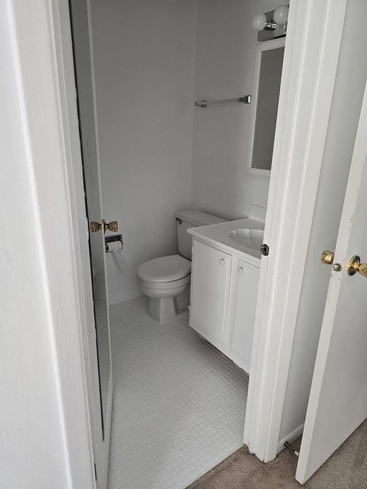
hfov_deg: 58.9
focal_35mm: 23
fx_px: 325
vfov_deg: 73.9
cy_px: 244
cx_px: 184
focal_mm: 6.3
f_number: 1.7
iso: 250
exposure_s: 1/120
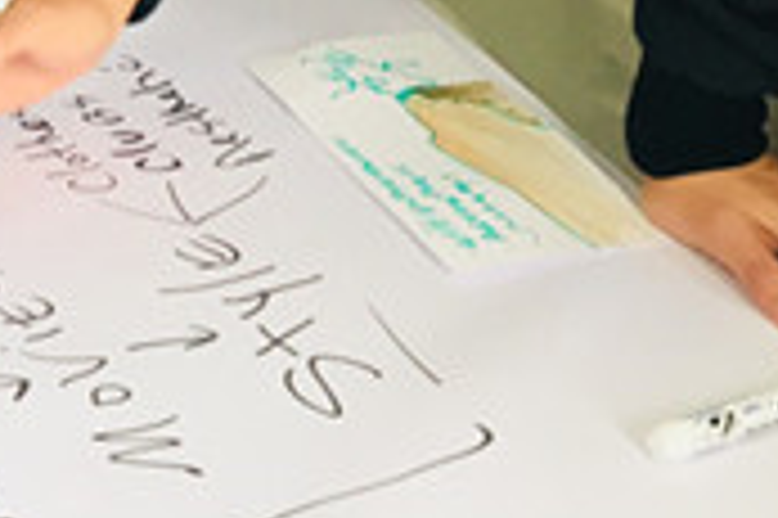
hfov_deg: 15.9
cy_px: -624
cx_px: -256
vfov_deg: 10.1
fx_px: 2634
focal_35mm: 122
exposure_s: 1/33
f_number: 2.2
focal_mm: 4.15
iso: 32
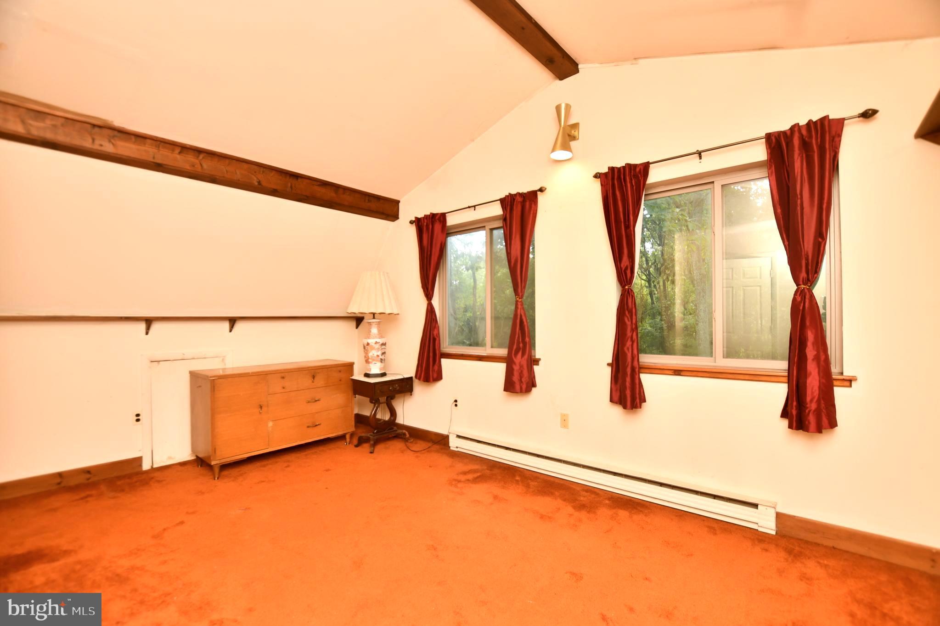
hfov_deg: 100.4
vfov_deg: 77.3
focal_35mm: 15
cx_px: 470
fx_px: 391
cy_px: 313
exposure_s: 1/60
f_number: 4.5
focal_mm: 10
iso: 160
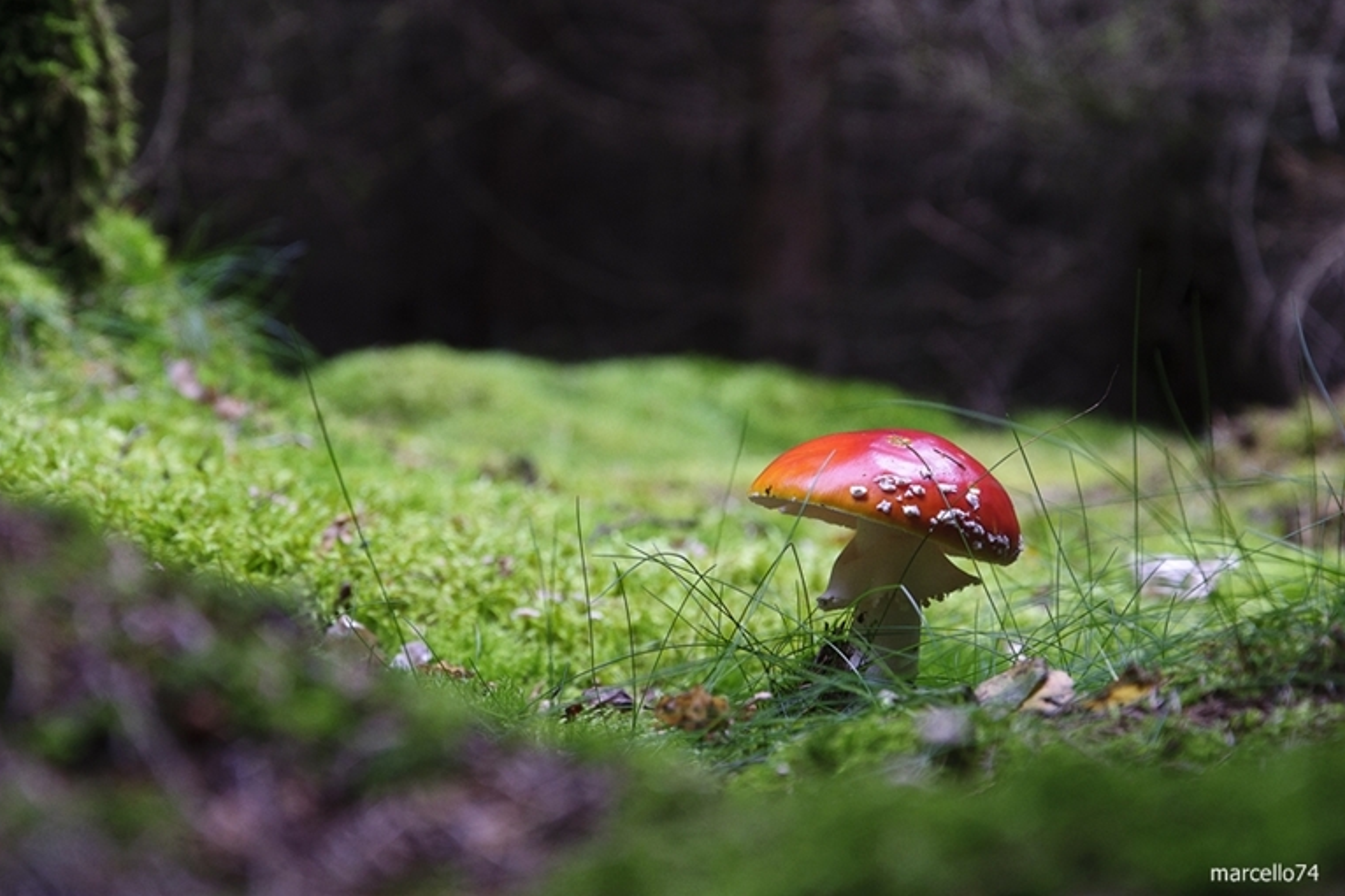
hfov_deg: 15.1
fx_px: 5079
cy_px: 447
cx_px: 672
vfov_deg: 10.1
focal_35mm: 136
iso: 800
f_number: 8
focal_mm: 90
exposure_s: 1/5
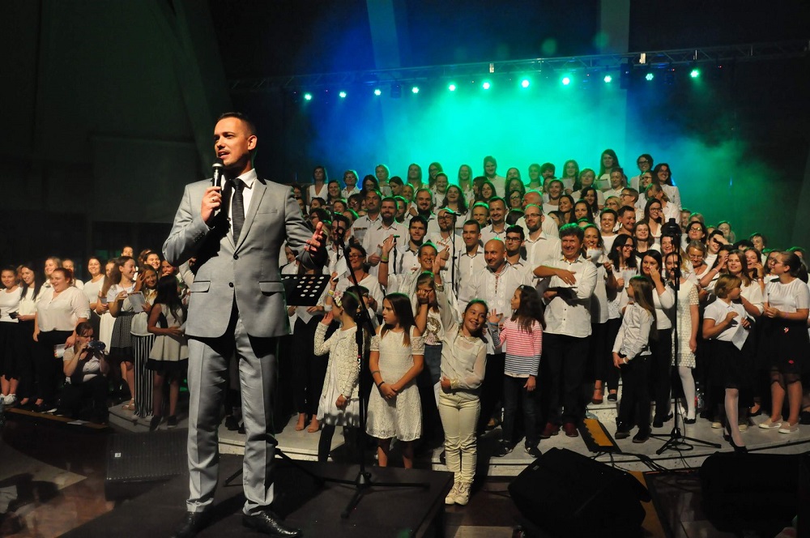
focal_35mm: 32
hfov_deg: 59.6
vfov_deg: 41.6
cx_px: 405
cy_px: 269
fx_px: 708
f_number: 5.6
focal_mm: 21
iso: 2500
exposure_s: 1/125
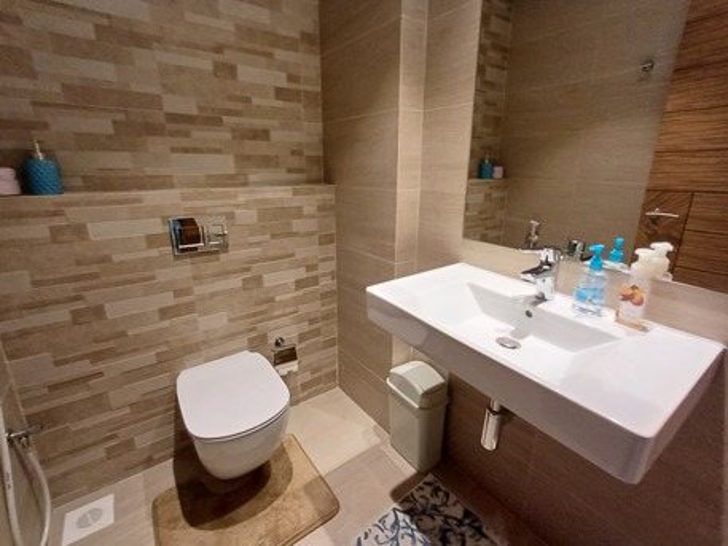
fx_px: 337
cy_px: 273
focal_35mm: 16
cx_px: 364
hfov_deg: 94.5
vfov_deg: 78.1
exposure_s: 1/25
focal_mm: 1.64
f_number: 2.2
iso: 160
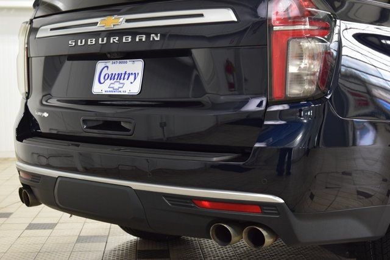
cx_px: 195
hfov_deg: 35.0
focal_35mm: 57
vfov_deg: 23.8
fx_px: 618
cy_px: 130
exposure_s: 1/60
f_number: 4
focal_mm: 38
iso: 1600
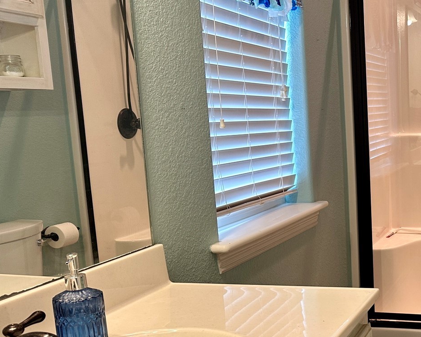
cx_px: 413
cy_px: 230
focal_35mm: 48
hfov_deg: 35.4
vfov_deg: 31.2
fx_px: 598
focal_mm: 6.86
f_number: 1.78
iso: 125
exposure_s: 1/60
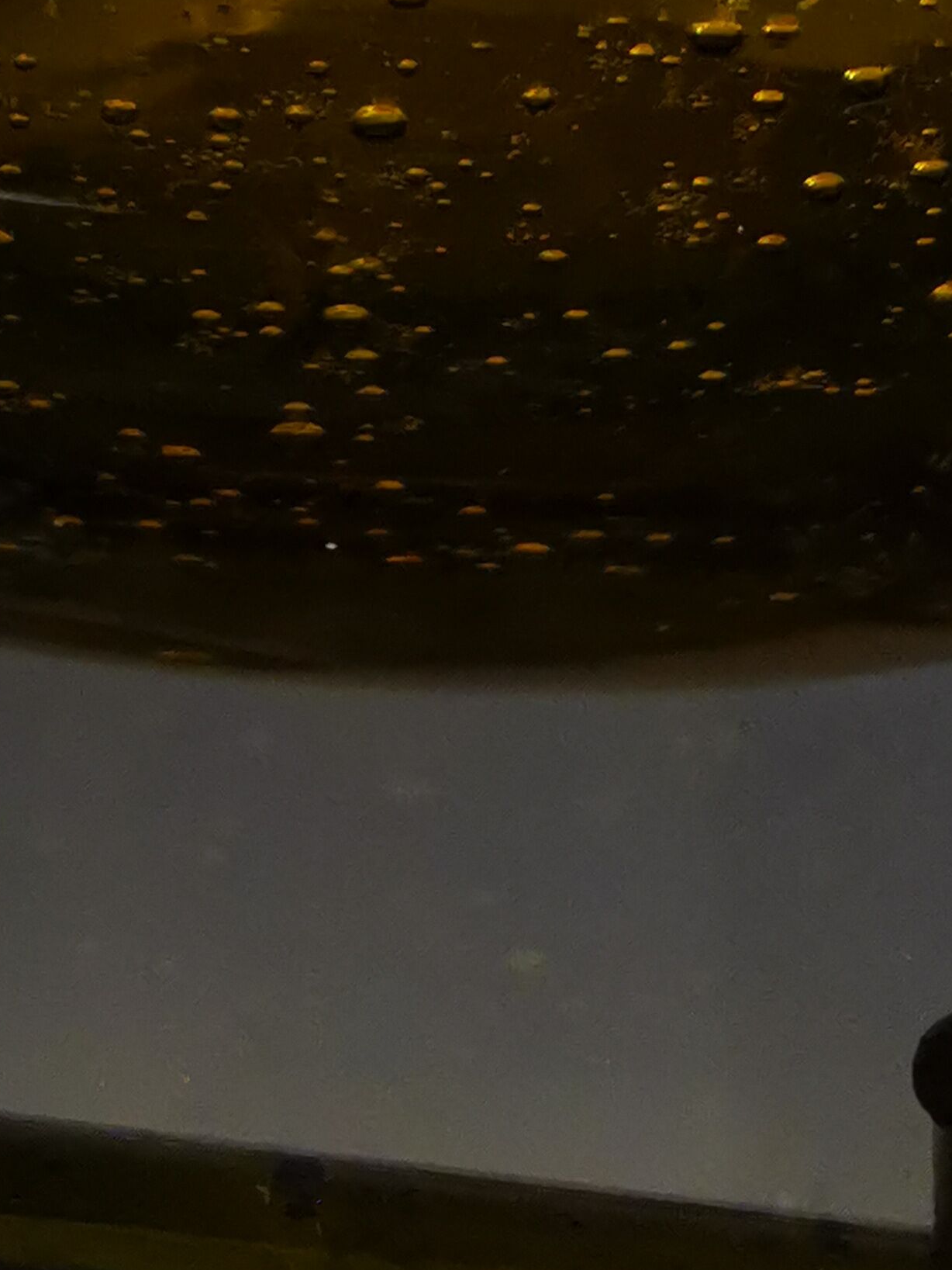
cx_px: 199
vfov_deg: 22.8
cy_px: -395
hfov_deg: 19.2
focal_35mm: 76
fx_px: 2786
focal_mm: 2.26
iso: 160
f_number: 2.2
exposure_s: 1/33.3
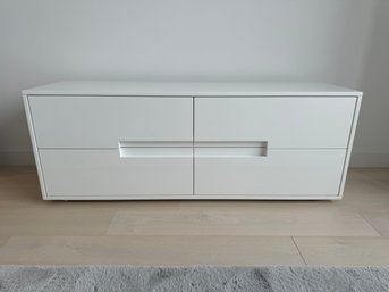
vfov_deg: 56.8
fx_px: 270
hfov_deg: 71.6
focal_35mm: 24
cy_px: 146
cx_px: 194
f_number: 1.78
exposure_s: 1/256
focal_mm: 6.76
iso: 64
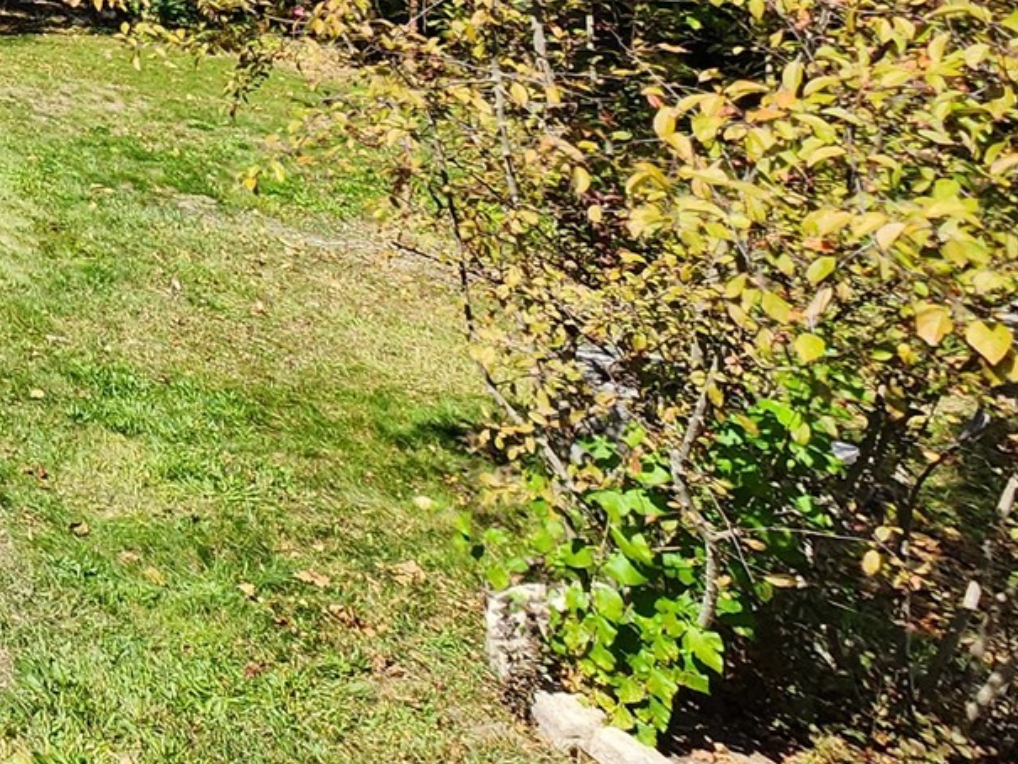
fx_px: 1294
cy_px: -231
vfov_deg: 27.4
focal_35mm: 44
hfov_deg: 25.5
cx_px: -651
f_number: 2.2
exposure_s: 1/909
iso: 50
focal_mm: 2.2
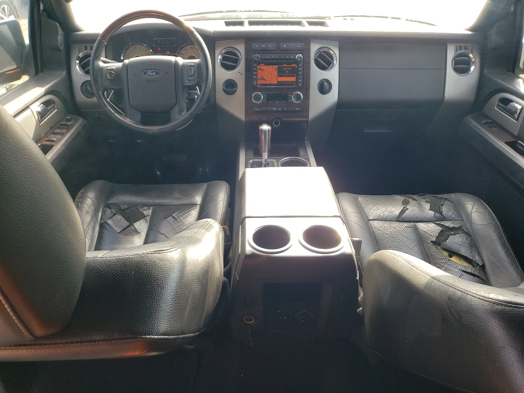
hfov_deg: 67.3
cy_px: 196
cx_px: 262
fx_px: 394
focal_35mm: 26
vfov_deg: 53.1
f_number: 1.5
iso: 50
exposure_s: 1/141
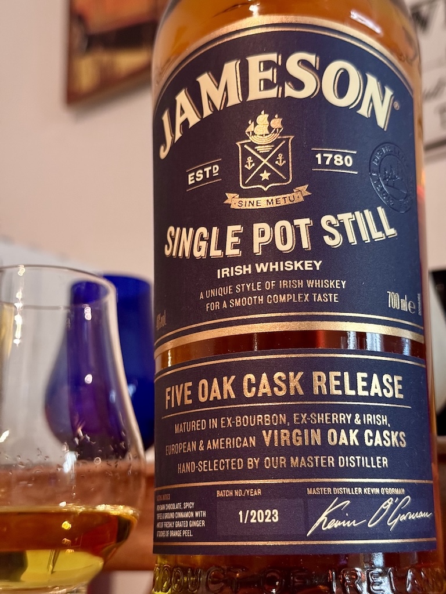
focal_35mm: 48
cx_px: 223
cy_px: 297
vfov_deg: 39.7
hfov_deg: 30.3
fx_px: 825
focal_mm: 6.76
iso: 800
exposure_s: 1/28
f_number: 1.78
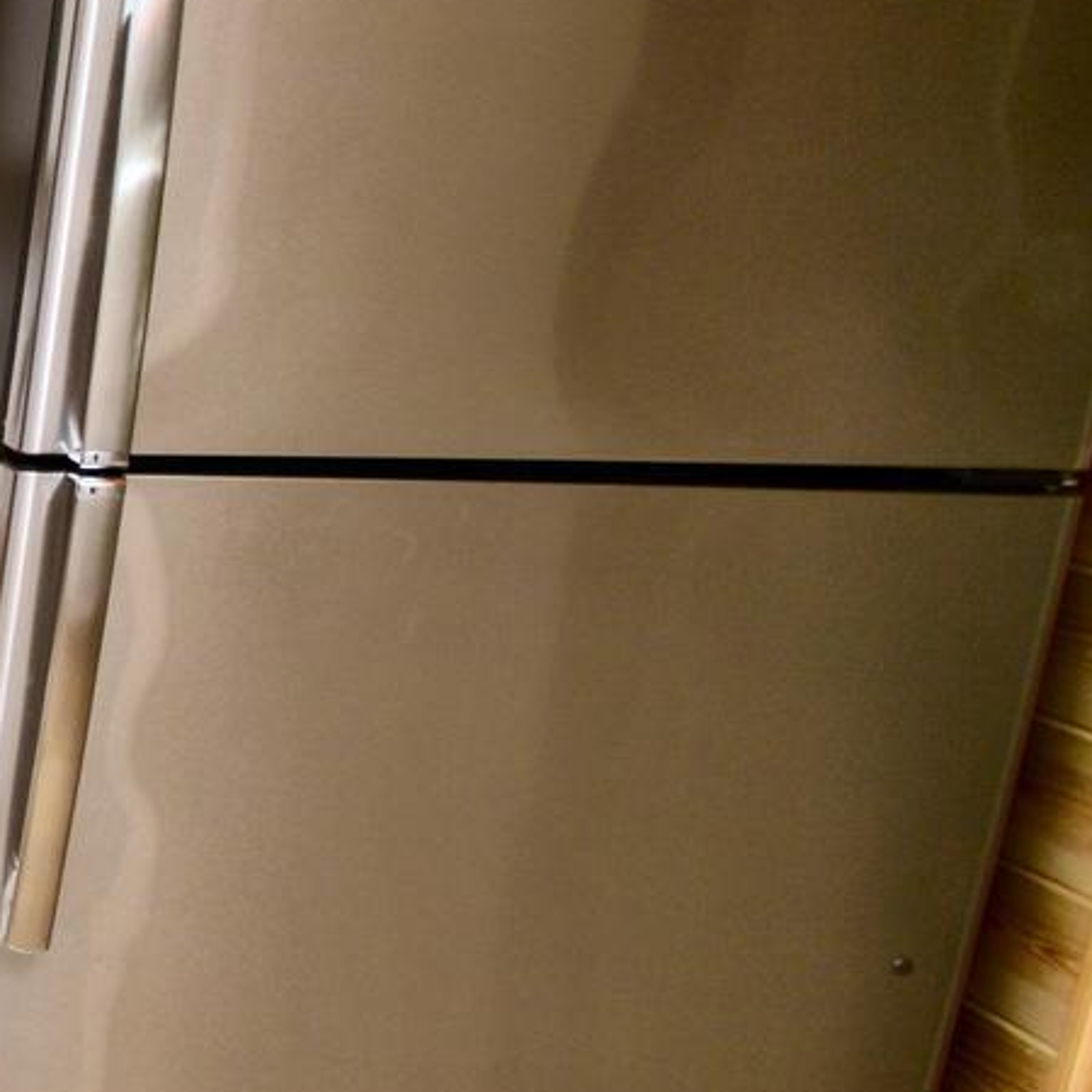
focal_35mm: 58
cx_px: -1349
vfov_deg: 29.2
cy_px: 801
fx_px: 2070
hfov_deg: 16.6
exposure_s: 1/50
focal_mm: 10
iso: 100
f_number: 5
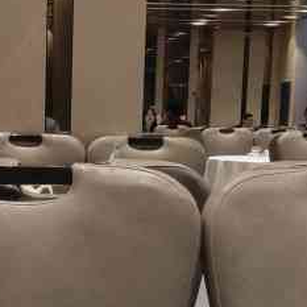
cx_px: 61
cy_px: 250
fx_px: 923
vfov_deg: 18.7
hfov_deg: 18.7
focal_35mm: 92
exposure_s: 1/120
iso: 485
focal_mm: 4.77
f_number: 1.75
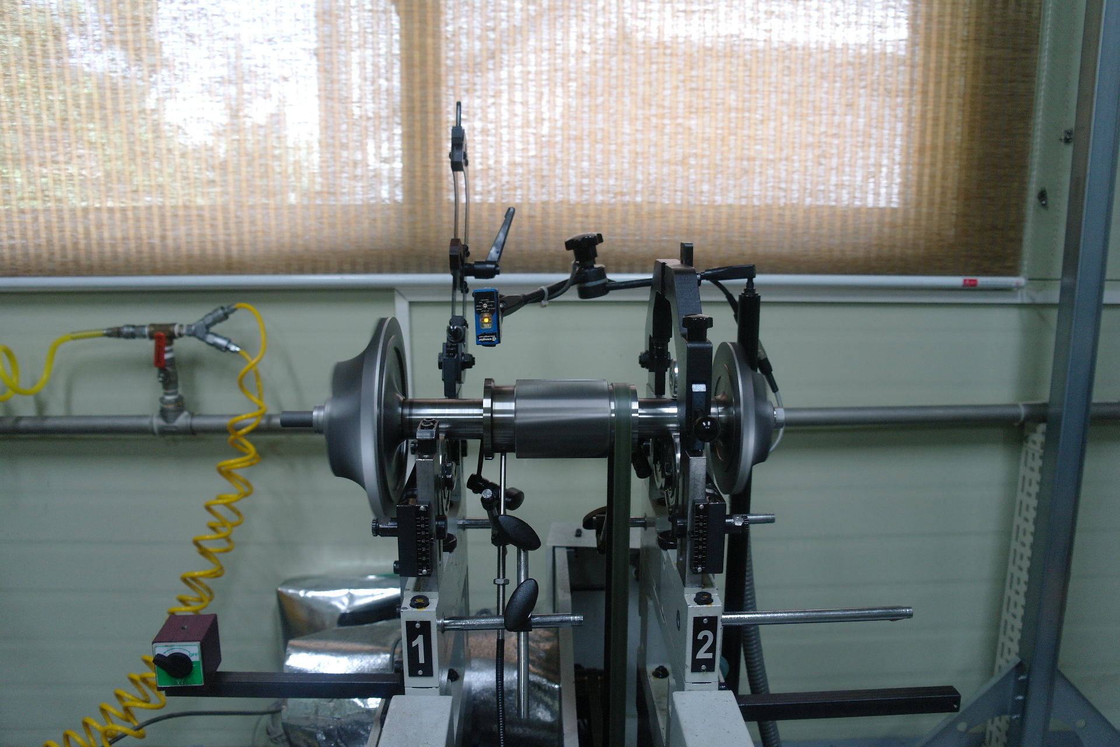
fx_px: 840
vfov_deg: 47.9
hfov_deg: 67.4
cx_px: 560
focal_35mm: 27
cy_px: 374
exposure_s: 1/30
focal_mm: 18
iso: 400
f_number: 3.5
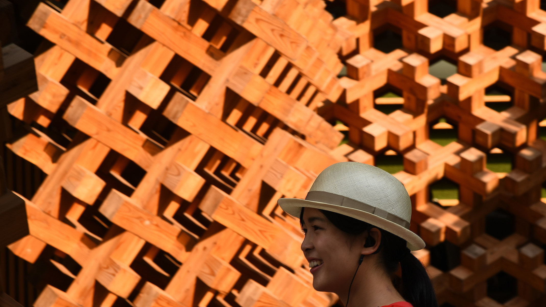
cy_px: 200
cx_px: 245
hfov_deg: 15.2
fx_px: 2041
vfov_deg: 8.6
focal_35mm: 141
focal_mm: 120
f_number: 11
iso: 100
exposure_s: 1/60
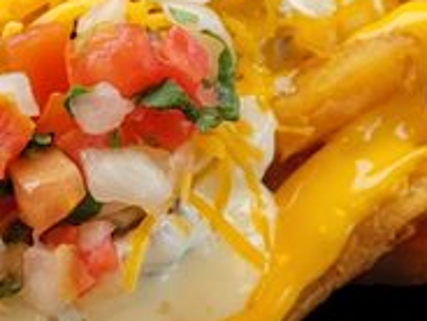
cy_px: 149
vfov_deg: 15.4
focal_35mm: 96
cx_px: 30
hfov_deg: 20.0
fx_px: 1184
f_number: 1.8
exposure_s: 1/120
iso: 50
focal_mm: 5.4
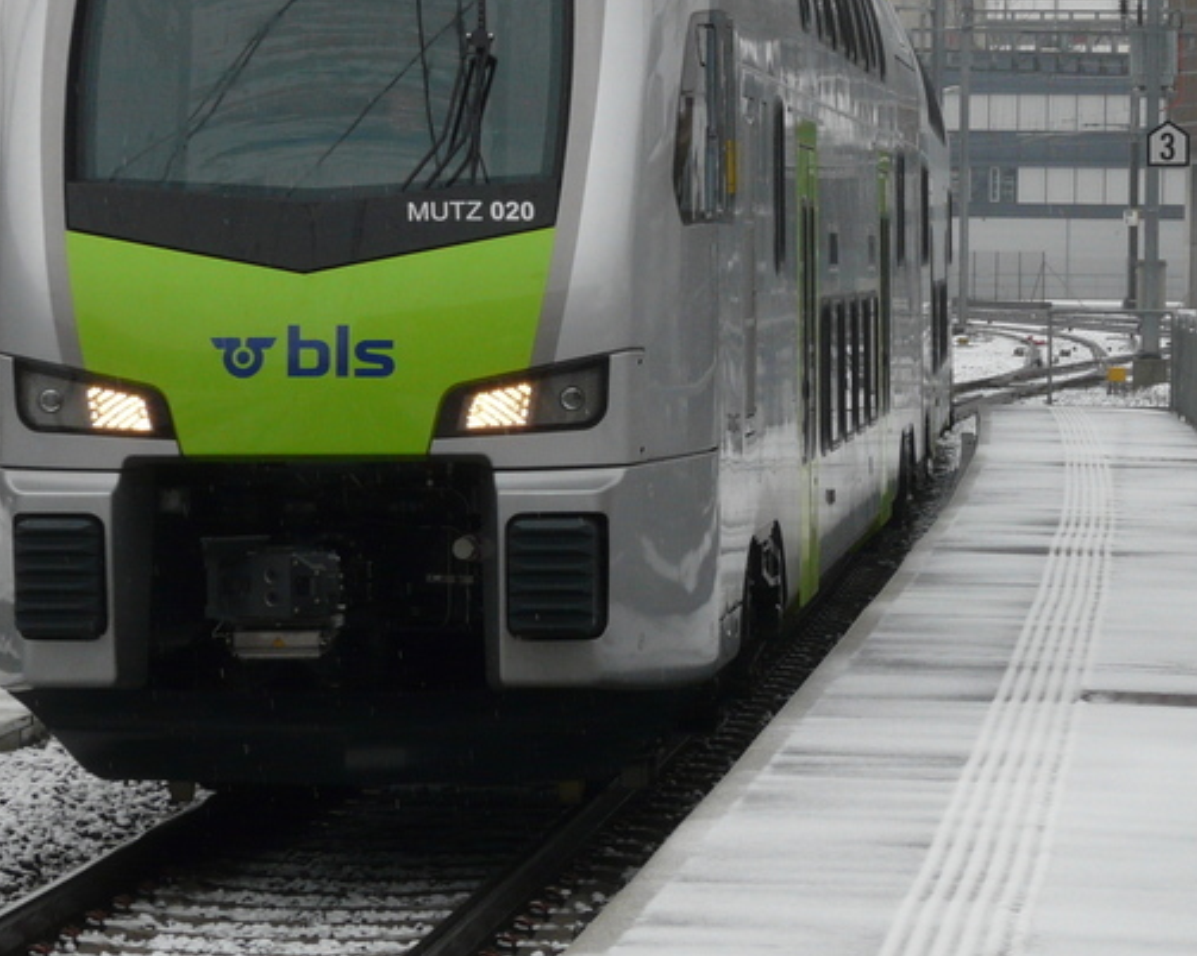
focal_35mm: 196
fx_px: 6941
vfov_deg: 7.9
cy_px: 314
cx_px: 493
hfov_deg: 9.9
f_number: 5.6
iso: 100
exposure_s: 1/200
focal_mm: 16.6
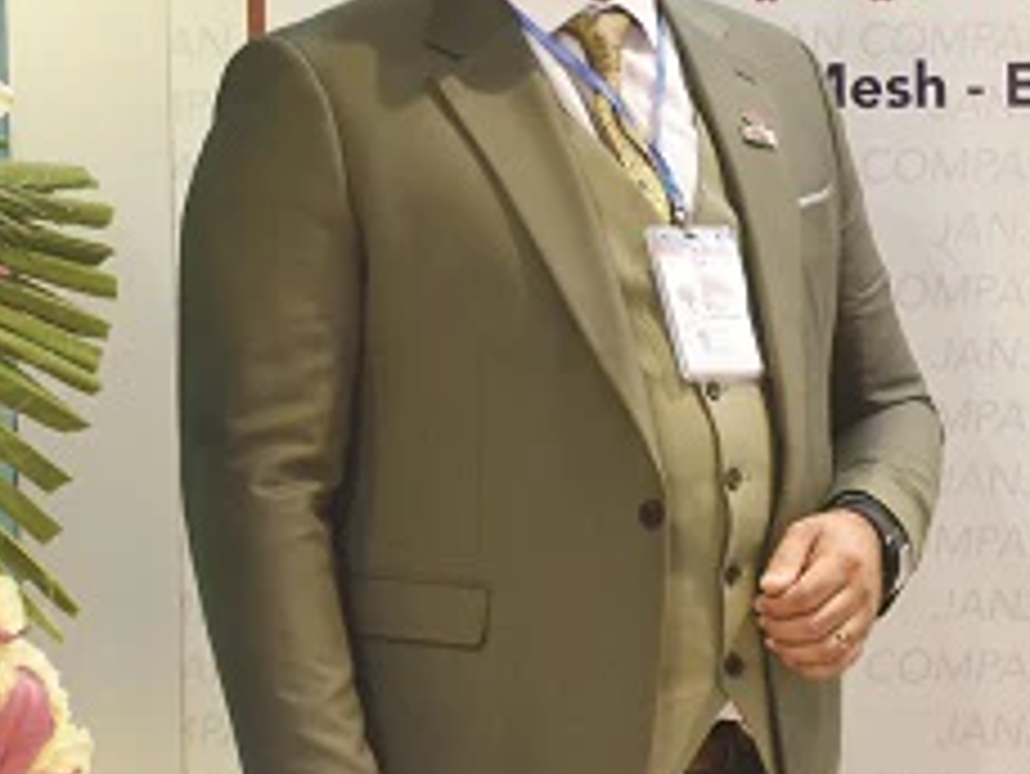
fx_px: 4049
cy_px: 464
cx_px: 1115
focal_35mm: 136
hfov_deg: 14.2
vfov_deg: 10.9
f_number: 4.5
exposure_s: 1/50
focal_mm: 24
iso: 400
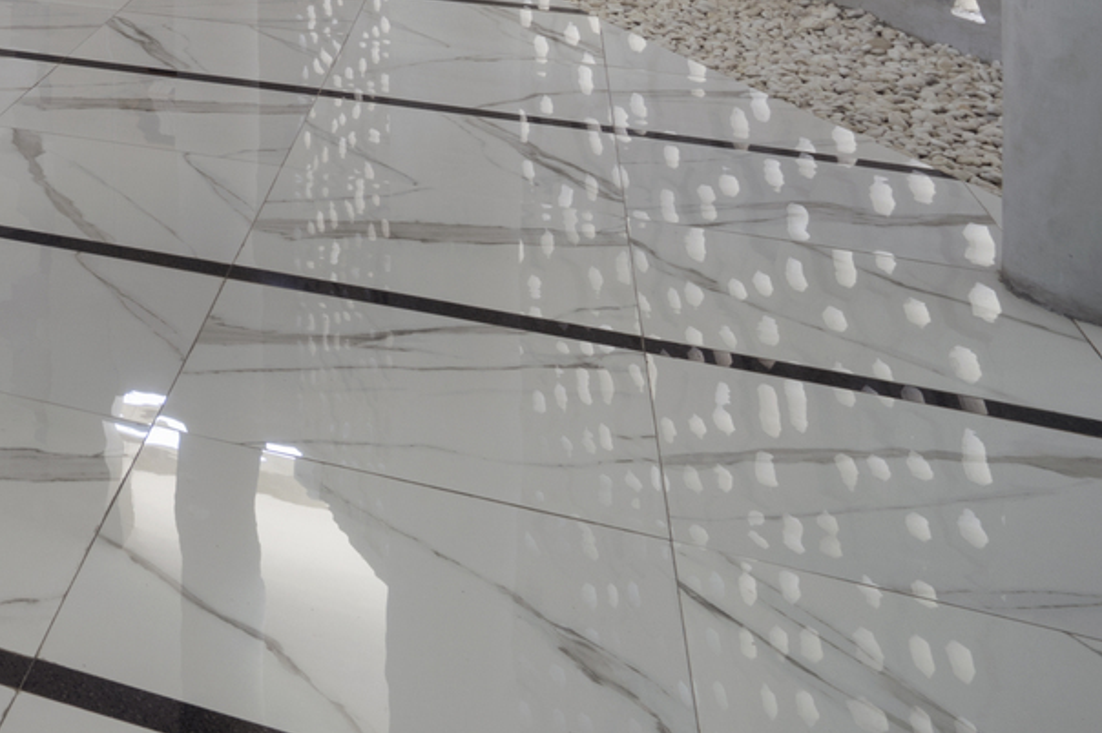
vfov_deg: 21.8
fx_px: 1621
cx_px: -385
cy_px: -329
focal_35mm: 53
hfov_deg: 29.2
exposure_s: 1/4
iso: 100
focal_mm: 16
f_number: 14
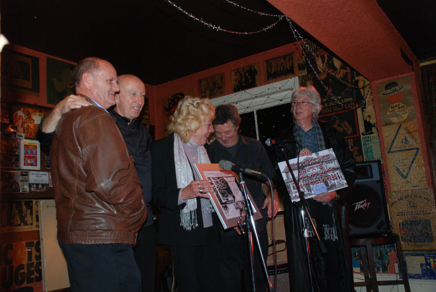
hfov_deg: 57.2
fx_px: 400
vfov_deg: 40.1
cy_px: 146
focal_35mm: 33
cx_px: 218
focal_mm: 22
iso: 400
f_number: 4
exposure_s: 1/60
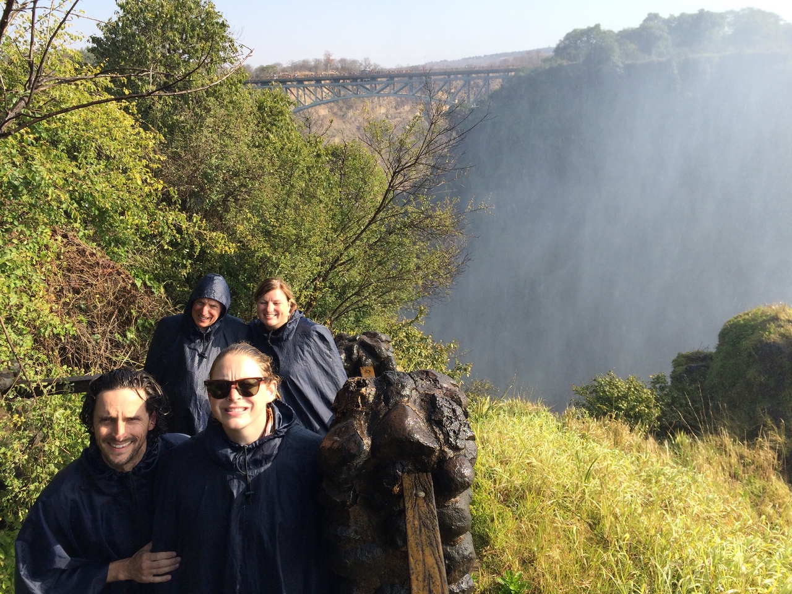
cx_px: 396
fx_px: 664
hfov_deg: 61.7
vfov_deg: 48.2
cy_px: 297
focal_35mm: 29
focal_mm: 4.15
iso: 32
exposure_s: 1/820
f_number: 2.2
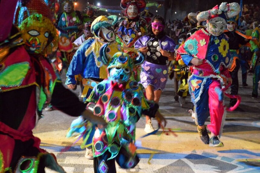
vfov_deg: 23.7
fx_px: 411
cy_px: 86
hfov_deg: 35.1
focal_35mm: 57
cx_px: 130
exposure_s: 1/100
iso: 6400
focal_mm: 38
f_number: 7.1
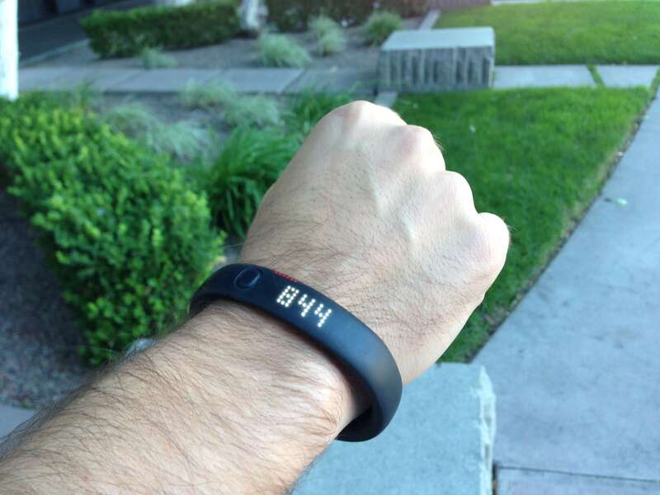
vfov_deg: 42.9
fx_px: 629
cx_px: 330
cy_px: 248
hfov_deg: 55.4
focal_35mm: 33
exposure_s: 1/24
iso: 50
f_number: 2.4
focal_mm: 4.13
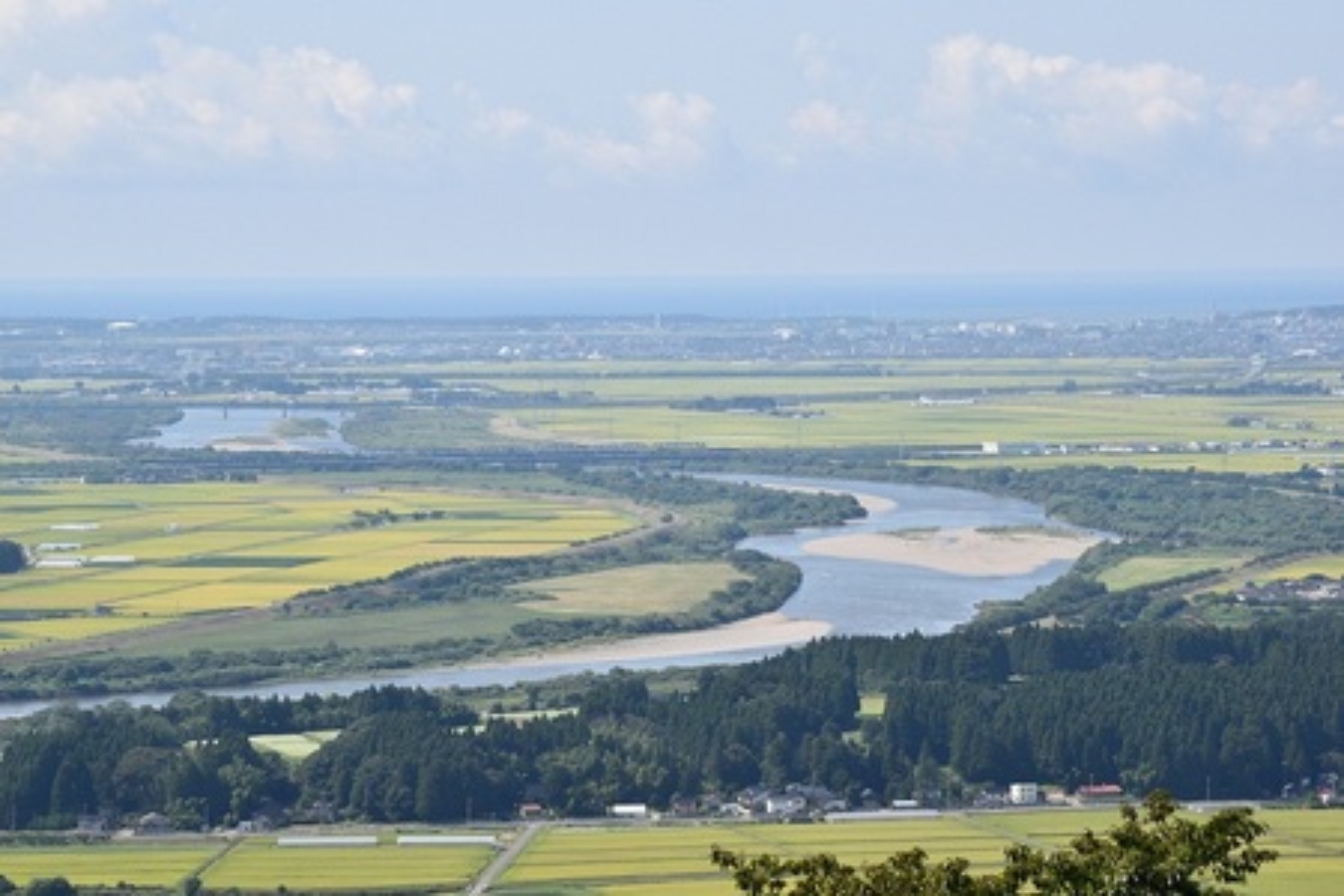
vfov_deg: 8.7
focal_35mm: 158
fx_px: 5880
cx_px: 672
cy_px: 448
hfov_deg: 13.0
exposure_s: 1/400
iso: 200
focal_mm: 105
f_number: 10
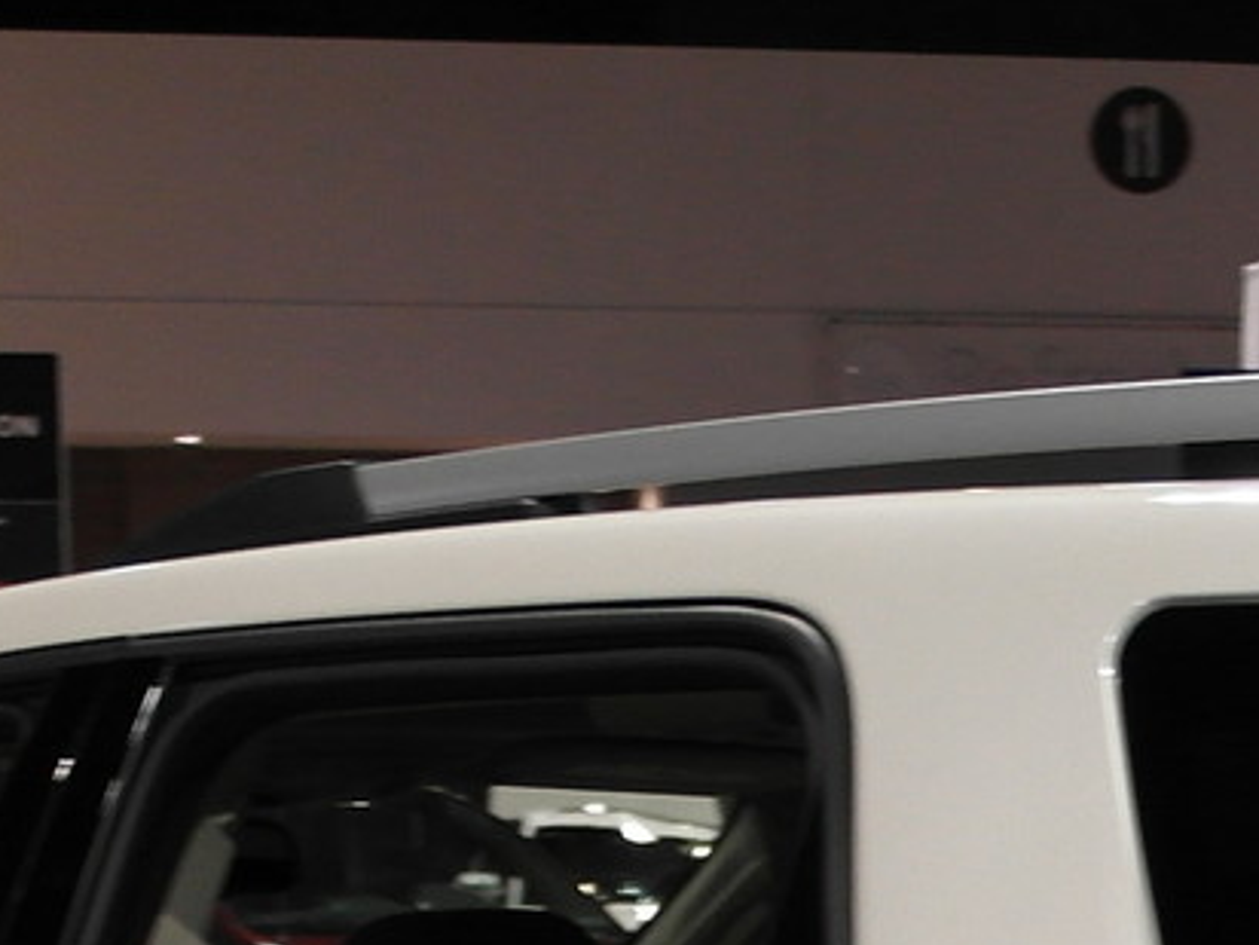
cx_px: 1256
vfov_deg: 8.1
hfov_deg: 11.2
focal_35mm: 175
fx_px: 6365
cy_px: 1800
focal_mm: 20
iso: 400
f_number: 3.5
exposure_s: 1/40
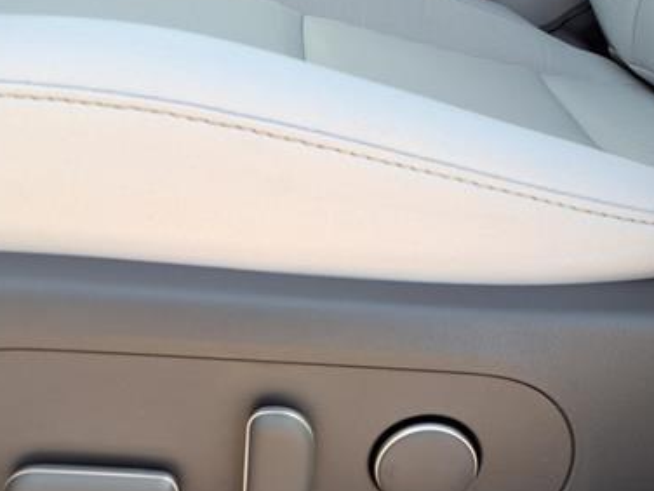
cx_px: 311
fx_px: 869
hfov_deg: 41.2
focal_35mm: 46
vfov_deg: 30.8
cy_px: 392
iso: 40
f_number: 1.9
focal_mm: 3.58
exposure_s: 1/227
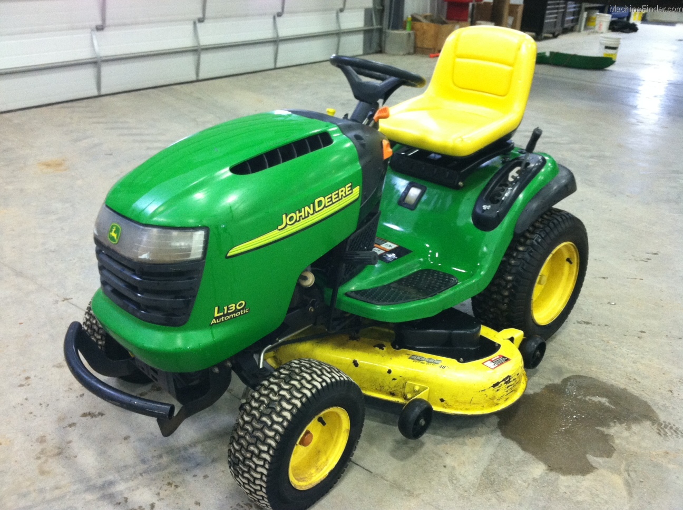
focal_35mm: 35
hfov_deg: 52.7
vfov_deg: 40.6
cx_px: 342
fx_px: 690
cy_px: 255
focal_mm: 3.85
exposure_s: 1/15
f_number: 2.8
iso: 200
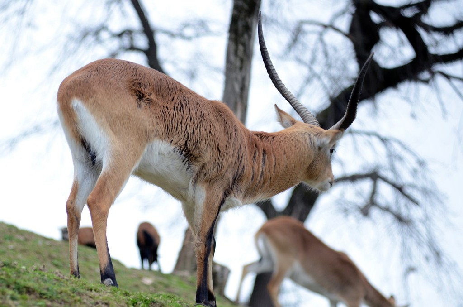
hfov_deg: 6.9
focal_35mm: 300
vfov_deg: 4.6
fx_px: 3850
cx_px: 232
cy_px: 154
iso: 100
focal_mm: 200
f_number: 4
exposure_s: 1/125
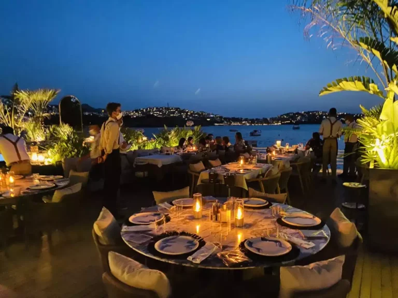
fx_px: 299
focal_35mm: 26
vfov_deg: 53.1
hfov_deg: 67.3
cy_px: 149
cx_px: 199
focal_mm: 4.25
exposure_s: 1/20
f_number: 1.8
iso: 800
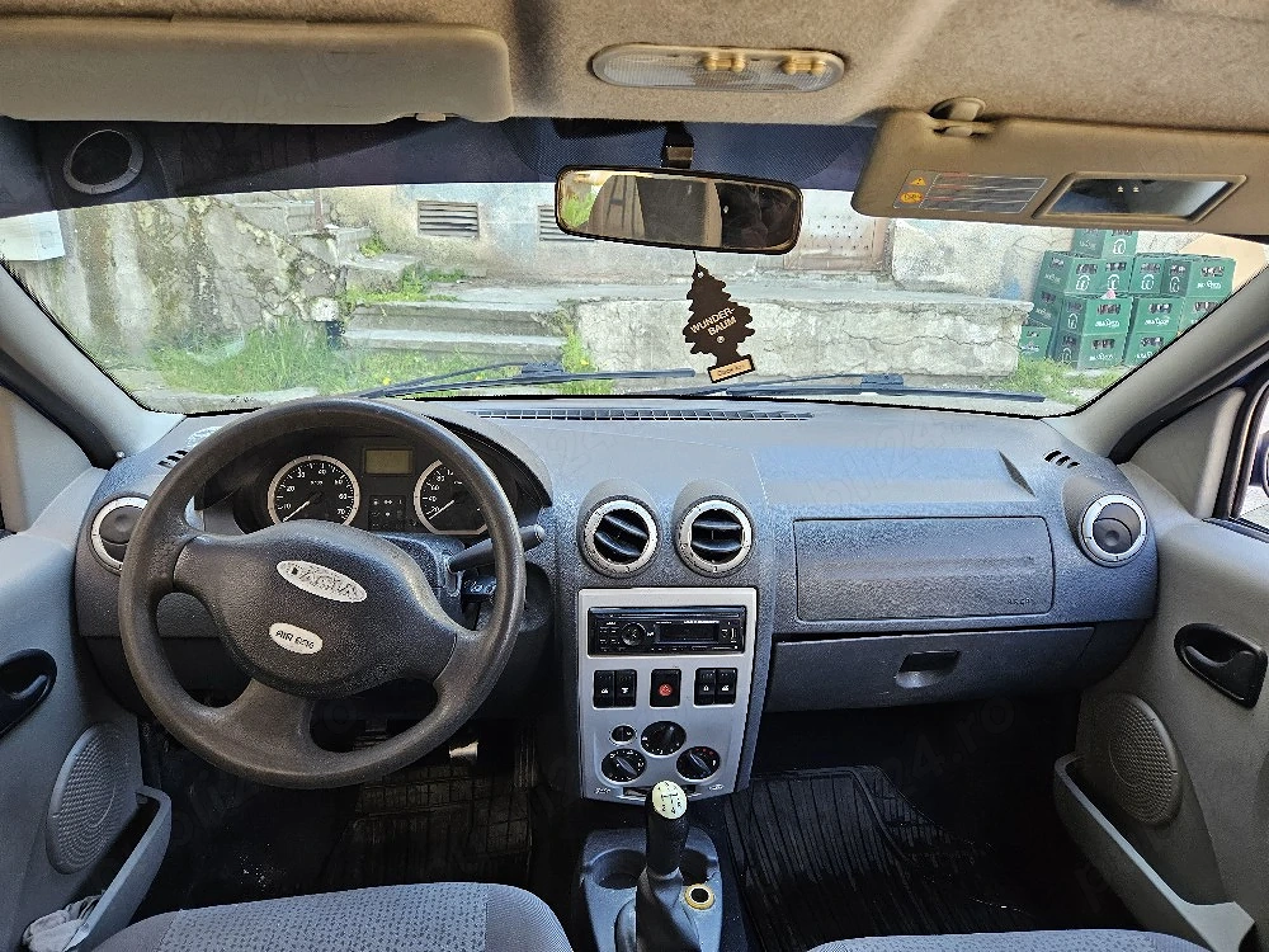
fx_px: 843
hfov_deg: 73.9
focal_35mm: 23
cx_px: 634
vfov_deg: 58.9
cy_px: 476
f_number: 1.8
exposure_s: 1/101
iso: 160
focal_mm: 5.4
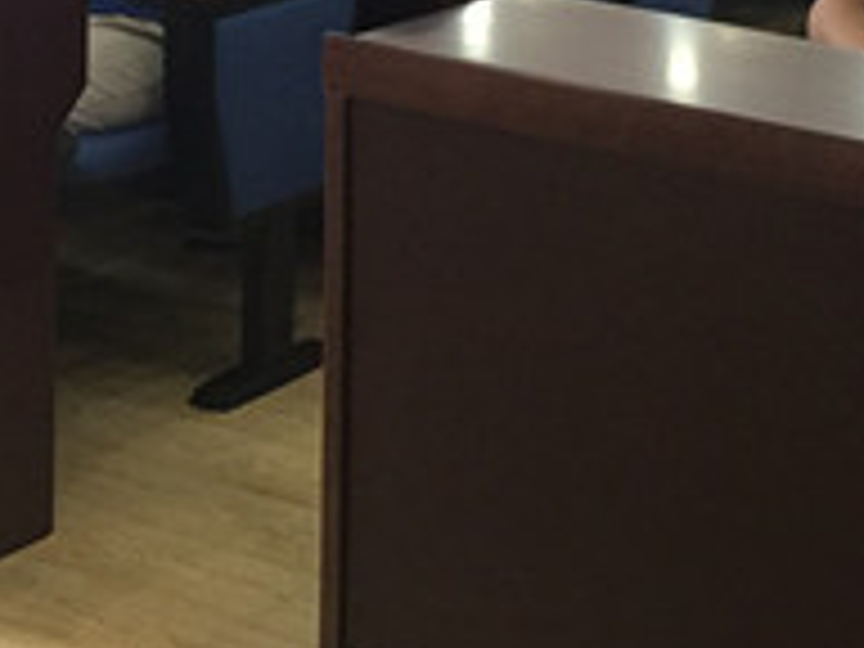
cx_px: 320
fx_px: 3020
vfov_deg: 11.1
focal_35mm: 121
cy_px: -639
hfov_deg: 16.3
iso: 50
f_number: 2.2
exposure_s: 1/17
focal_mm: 4.15
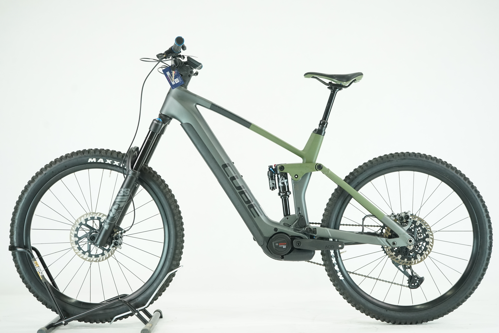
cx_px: 250
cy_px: 166
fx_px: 762
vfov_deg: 24.6
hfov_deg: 36.2
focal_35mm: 55
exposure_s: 1/200
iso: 2500
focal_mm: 55
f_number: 5.6
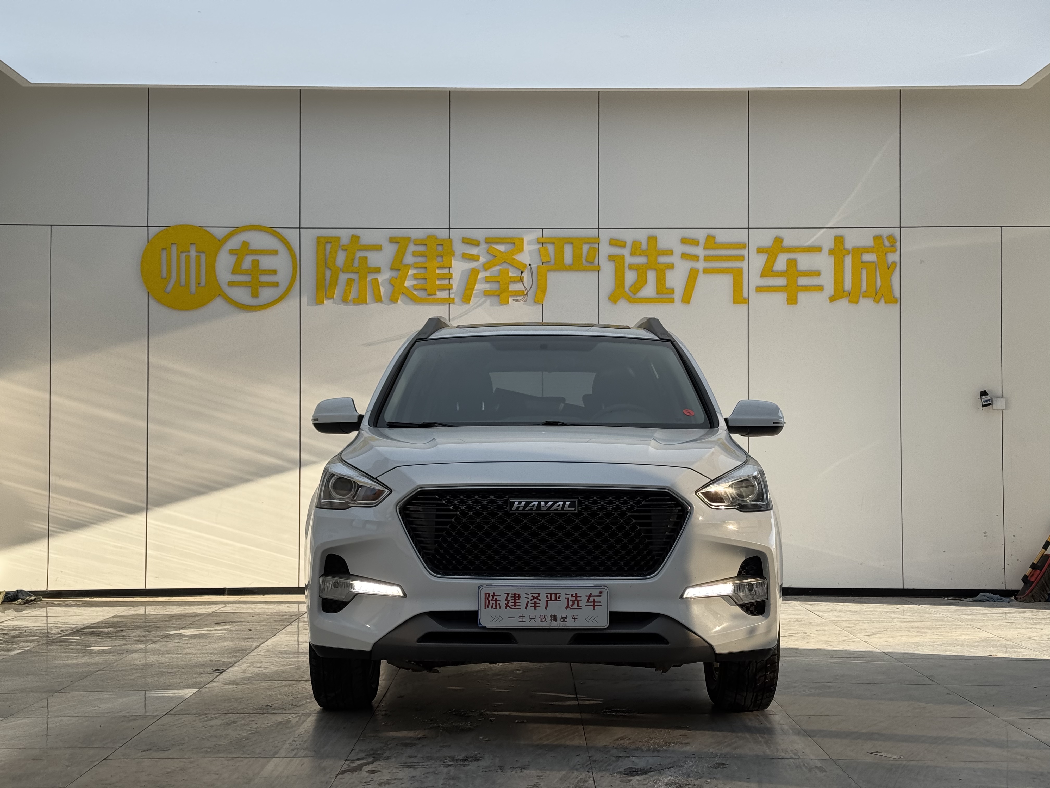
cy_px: 394
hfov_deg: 39.7
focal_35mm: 48
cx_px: 525
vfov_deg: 30.3
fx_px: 1456
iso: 64
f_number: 1.78
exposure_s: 1/1312
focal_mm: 6.76
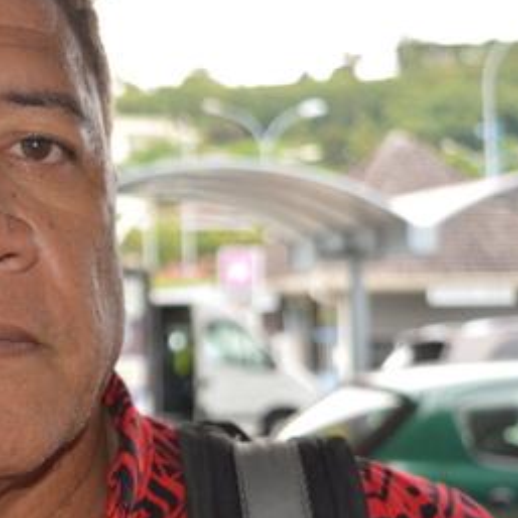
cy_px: 321
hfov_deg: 18.8
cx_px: -38
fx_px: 1507
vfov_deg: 19.5
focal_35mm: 89
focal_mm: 28
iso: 400
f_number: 4.2
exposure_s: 1/60
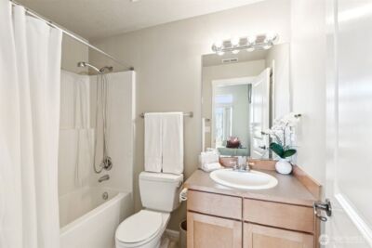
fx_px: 155
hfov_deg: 100.4
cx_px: 186
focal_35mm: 15
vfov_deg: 77.4
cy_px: 124
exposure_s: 1/3.33
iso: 200
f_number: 9
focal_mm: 10
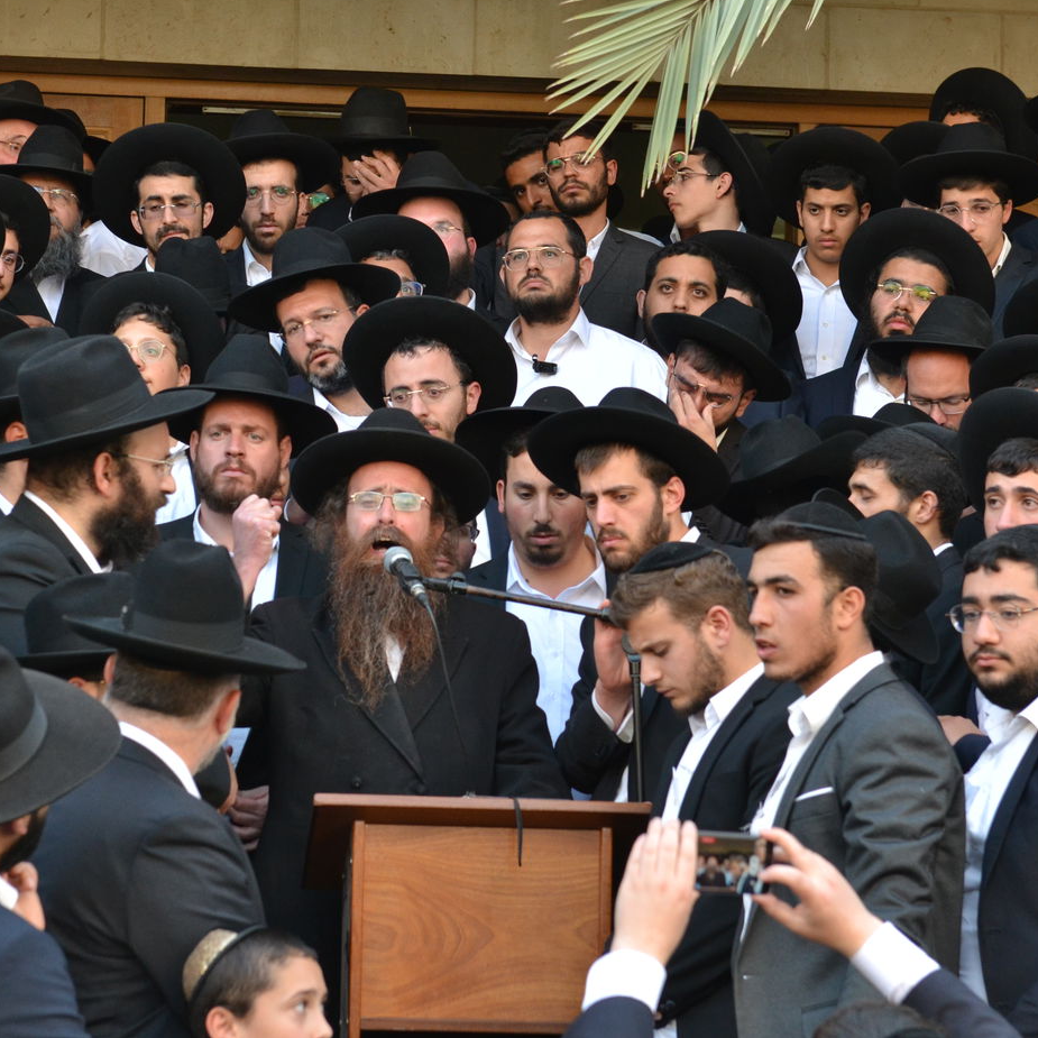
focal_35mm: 135
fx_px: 4580
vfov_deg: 12.9
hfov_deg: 12.9
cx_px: 402
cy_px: 516
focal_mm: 70
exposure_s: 1/200
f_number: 5.6
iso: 800
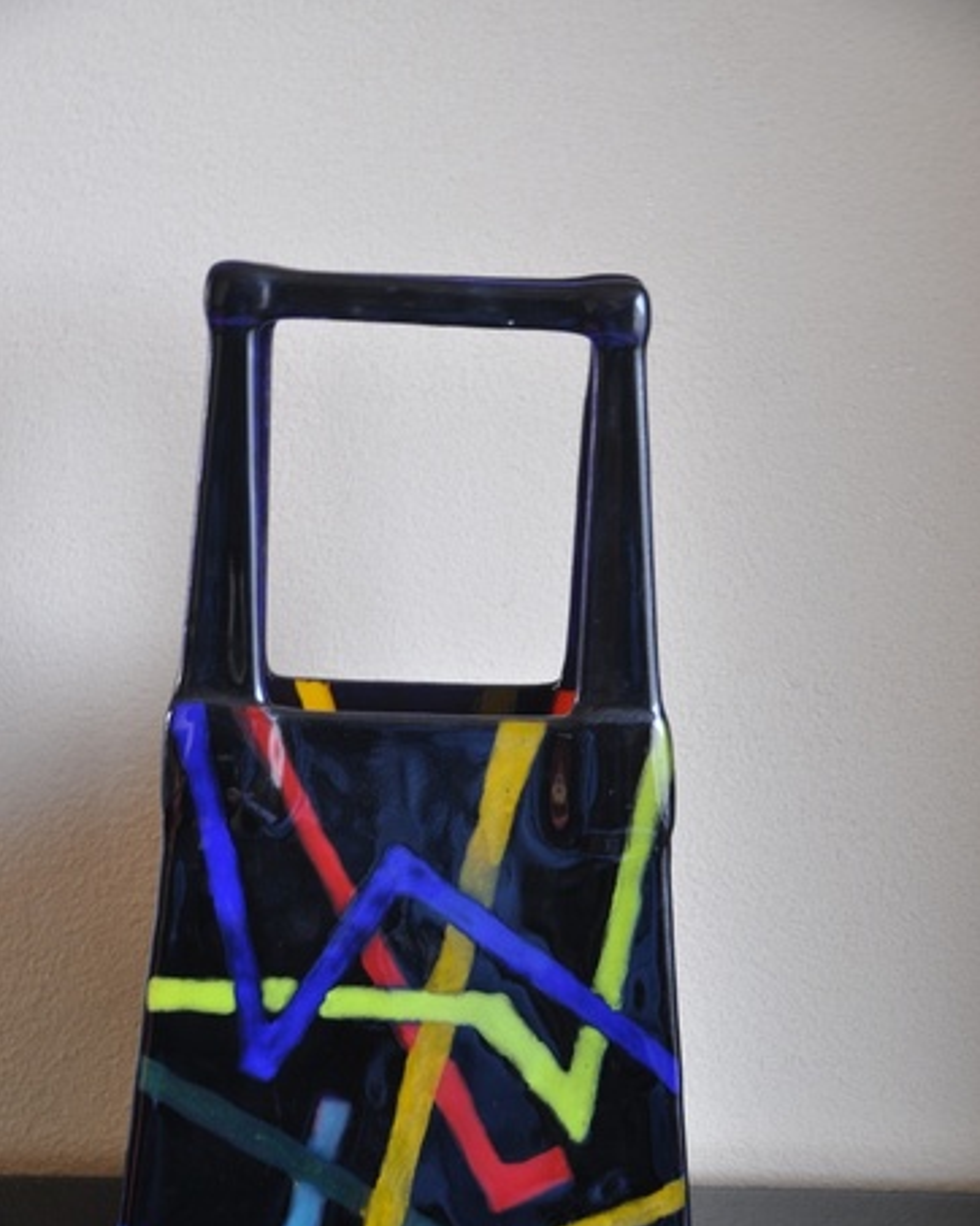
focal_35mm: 82
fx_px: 2975
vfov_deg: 23.3
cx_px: 491
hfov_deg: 18.7
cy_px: 739
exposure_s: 1/8
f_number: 5
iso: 200
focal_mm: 48
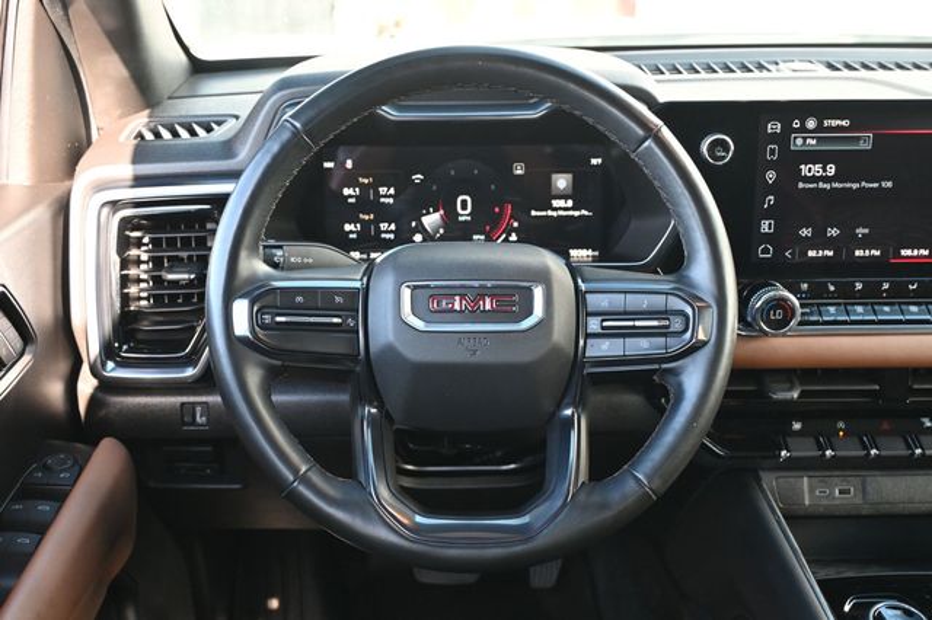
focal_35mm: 40
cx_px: 466
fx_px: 1029
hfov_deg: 48.7
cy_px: 310
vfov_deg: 33.6
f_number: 4.5
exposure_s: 1/125
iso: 1000
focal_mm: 26.5
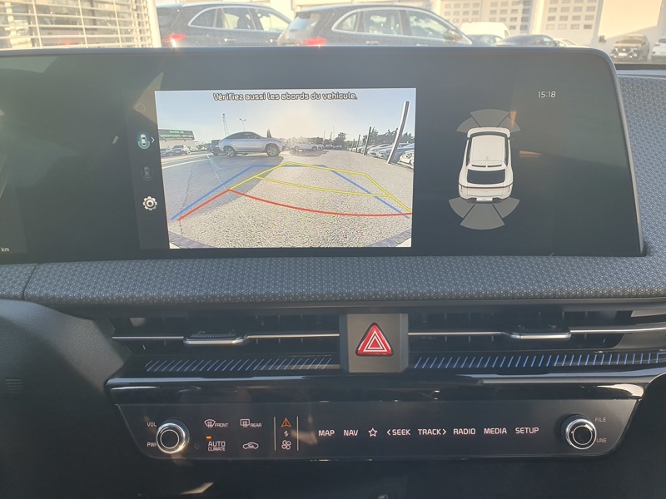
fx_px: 500
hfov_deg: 67.3
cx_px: 333
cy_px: 250
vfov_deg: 53.1
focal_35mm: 26
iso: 50
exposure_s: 1/100
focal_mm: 4.32
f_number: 2.4
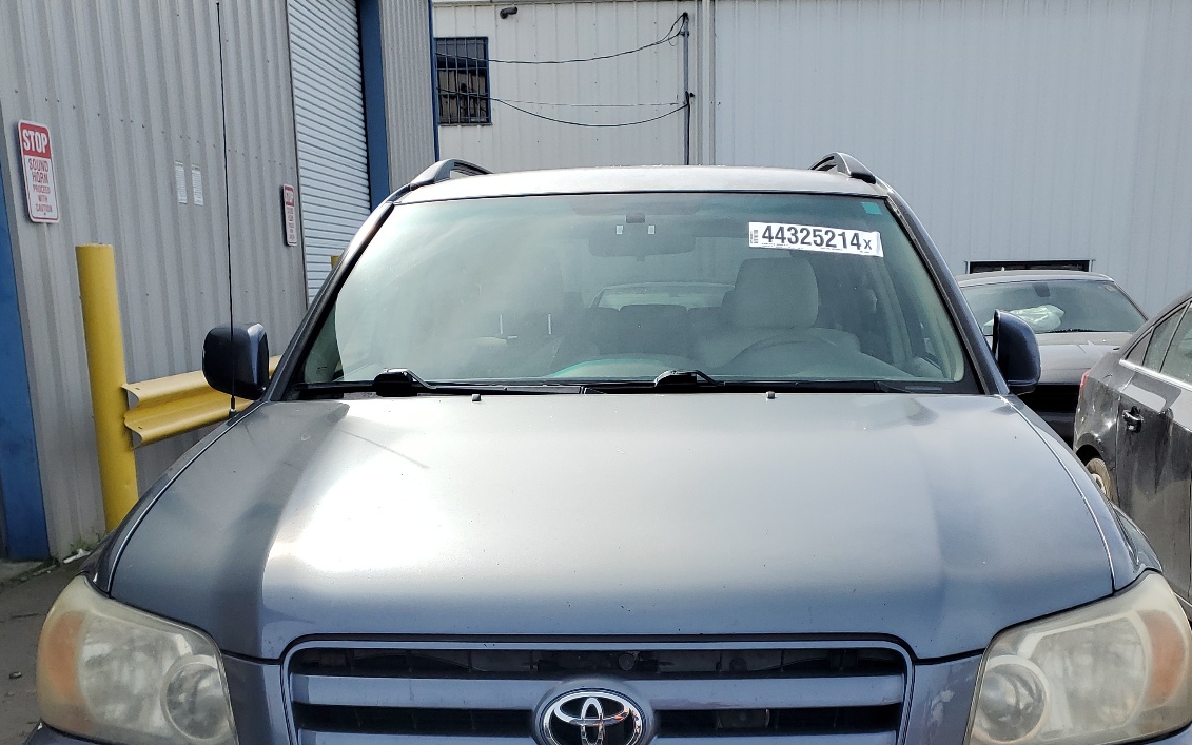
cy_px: 599
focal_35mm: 39
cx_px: 620
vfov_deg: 31.9
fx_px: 1267
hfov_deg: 50.4
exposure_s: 1/2500
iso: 50
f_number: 1.5
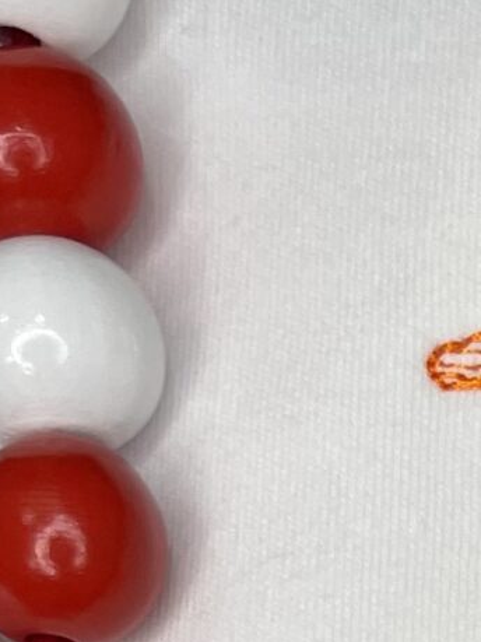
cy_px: 1242
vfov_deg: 12.2
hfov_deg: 9.1
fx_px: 2688
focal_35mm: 145
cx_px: 1175
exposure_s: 1/120
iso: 32
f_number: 1.6
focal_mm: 4.2
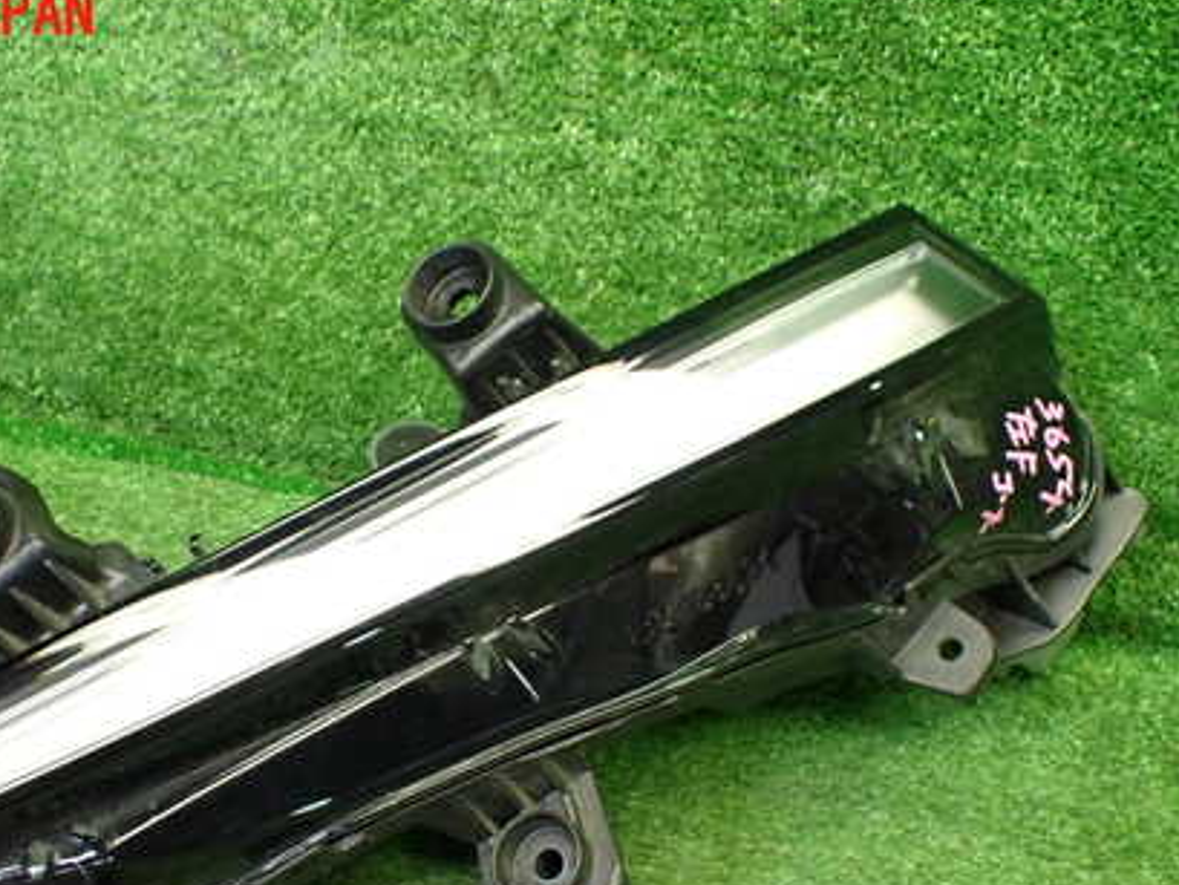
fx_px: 1499
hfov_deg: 42.6
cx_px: 435
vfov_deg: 32.5
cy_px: 628
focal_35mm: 44
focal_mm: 5.4
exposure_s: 1/125
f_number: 2.3
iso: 800
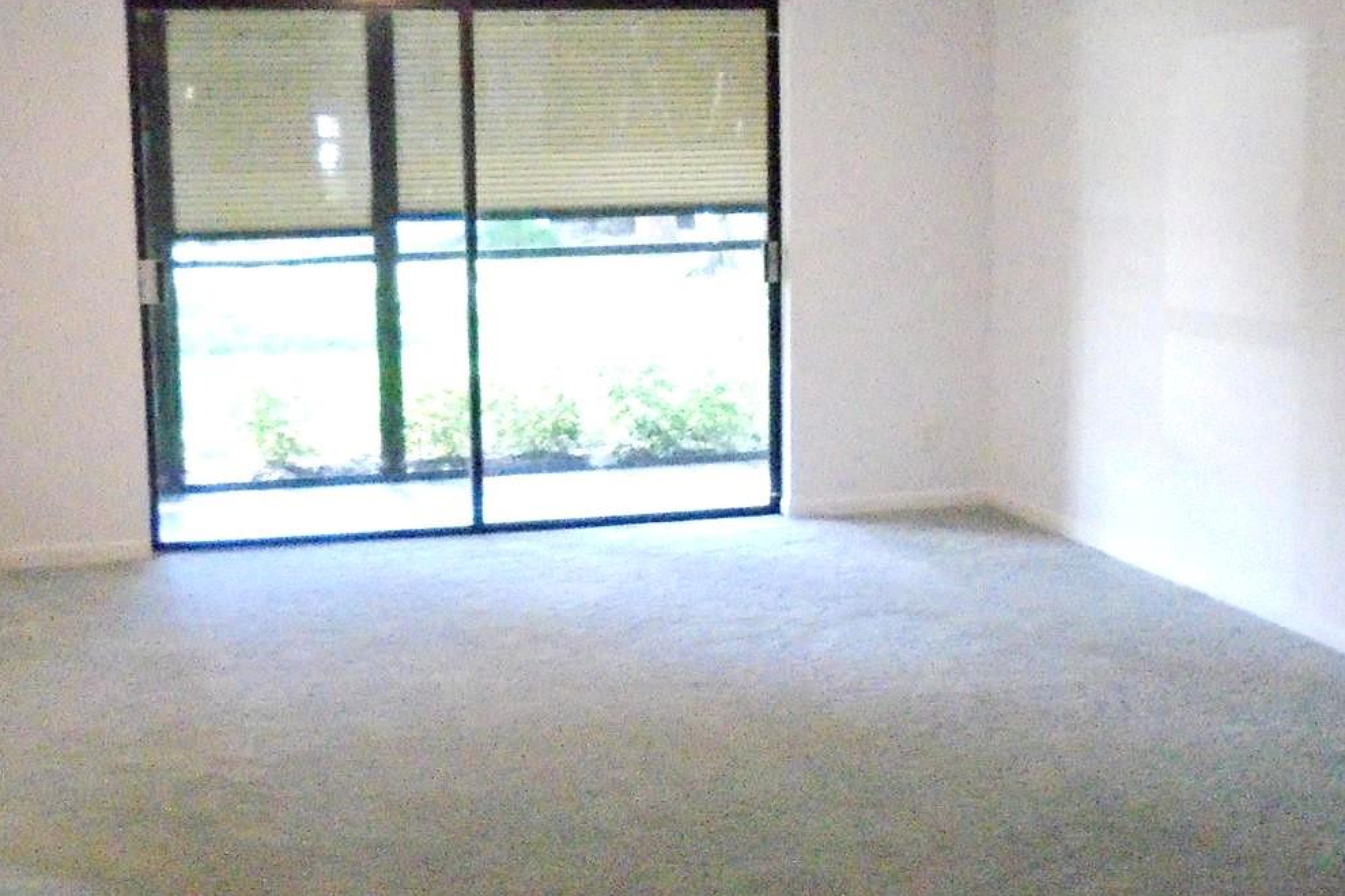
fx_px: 2092
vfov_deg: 24.2
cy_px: 442
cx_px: 628
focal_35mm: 56
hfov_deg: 35.6
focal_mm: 4.6
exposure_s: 1/80
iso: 800
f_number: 3.2
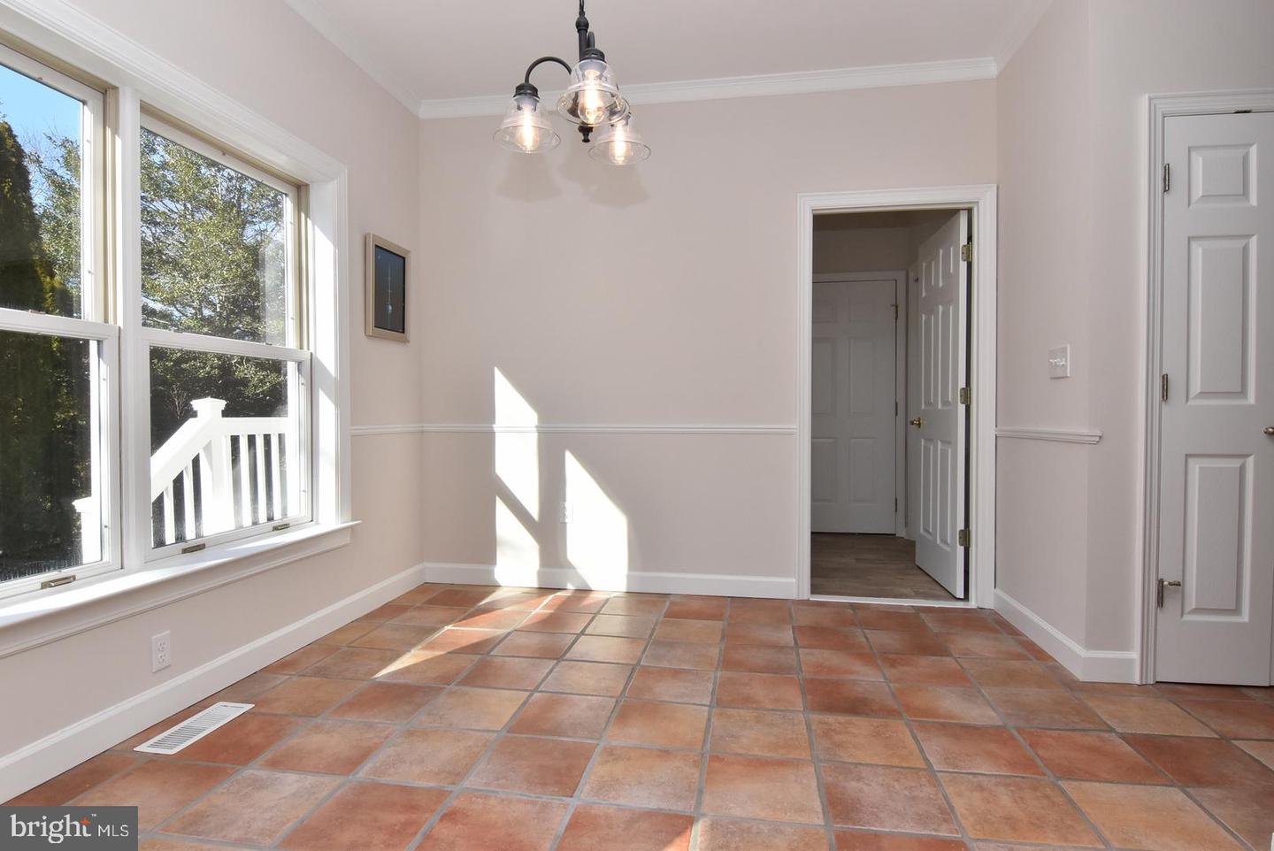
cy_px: 426
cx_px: 637
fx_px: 637
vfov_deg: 67.5
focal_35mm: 18
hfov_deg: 90.0
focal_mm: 12
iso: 800
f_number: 16
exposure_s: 1/125
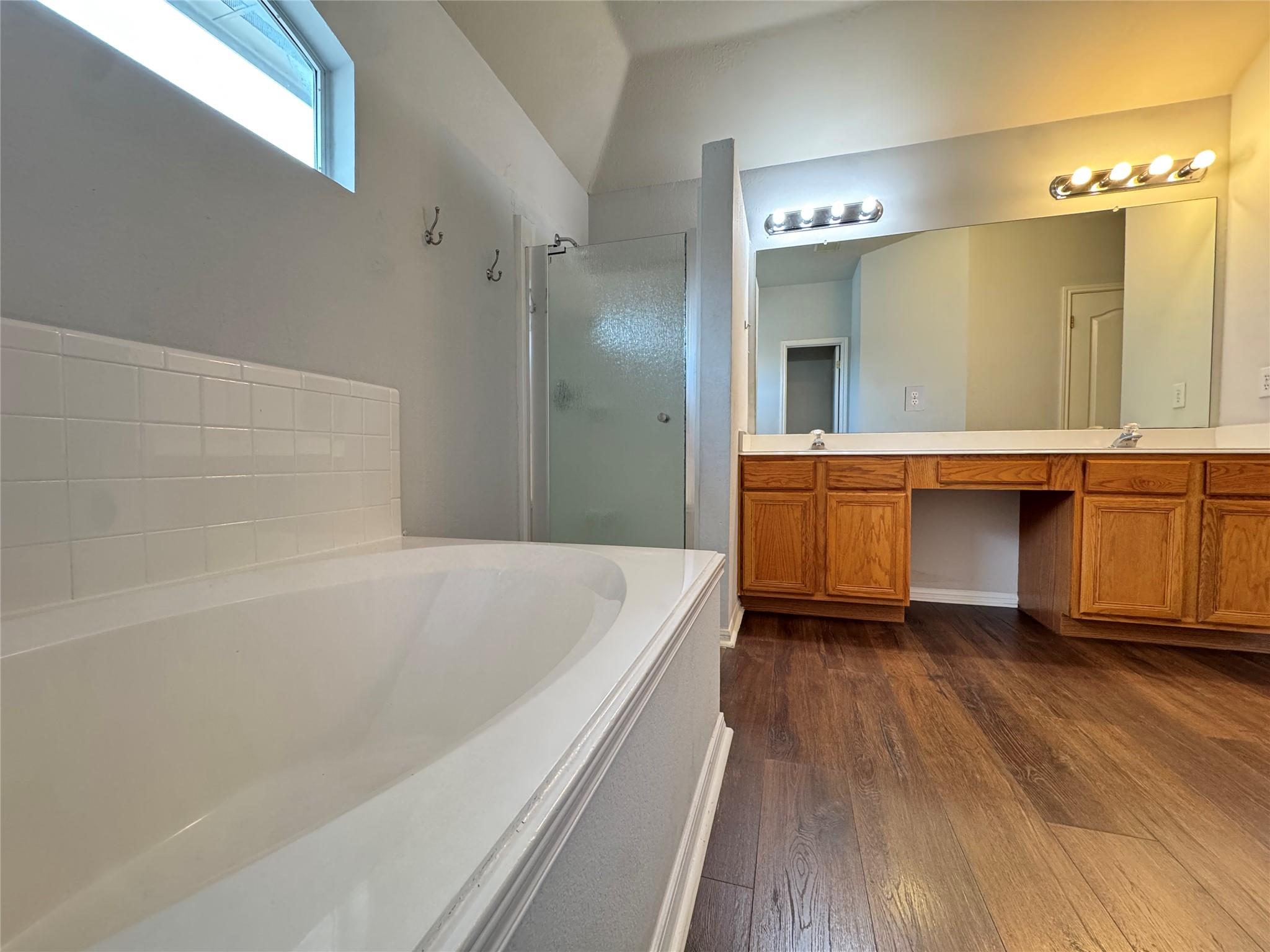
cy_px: 476
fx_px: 514
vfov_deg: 85.7
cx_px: 635
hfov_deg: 102.1
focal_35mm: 14
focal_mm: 2.22
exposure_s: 1/60
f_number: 2.2
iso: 320
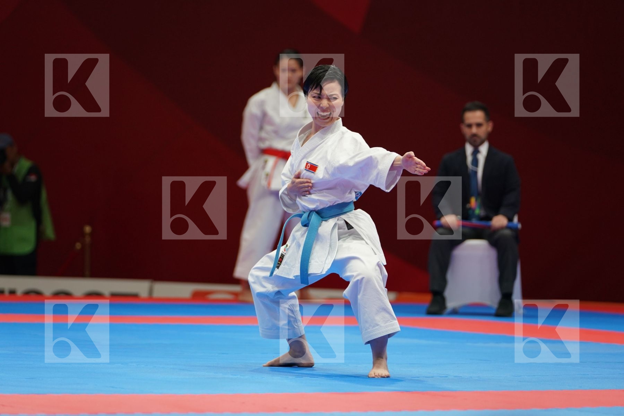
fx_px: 4004
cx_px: 312
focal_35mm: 231
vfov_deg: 5.9
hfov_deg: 8.9
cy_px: 208
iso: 1250
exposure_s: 1/500
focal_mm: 231
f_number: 4
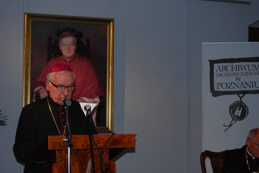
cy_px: 86
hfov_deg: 24.6
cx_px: 130
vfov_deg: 16.6
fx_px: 594
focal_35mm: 82
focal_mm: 55
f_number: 5.6
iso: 250
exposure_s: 1/60
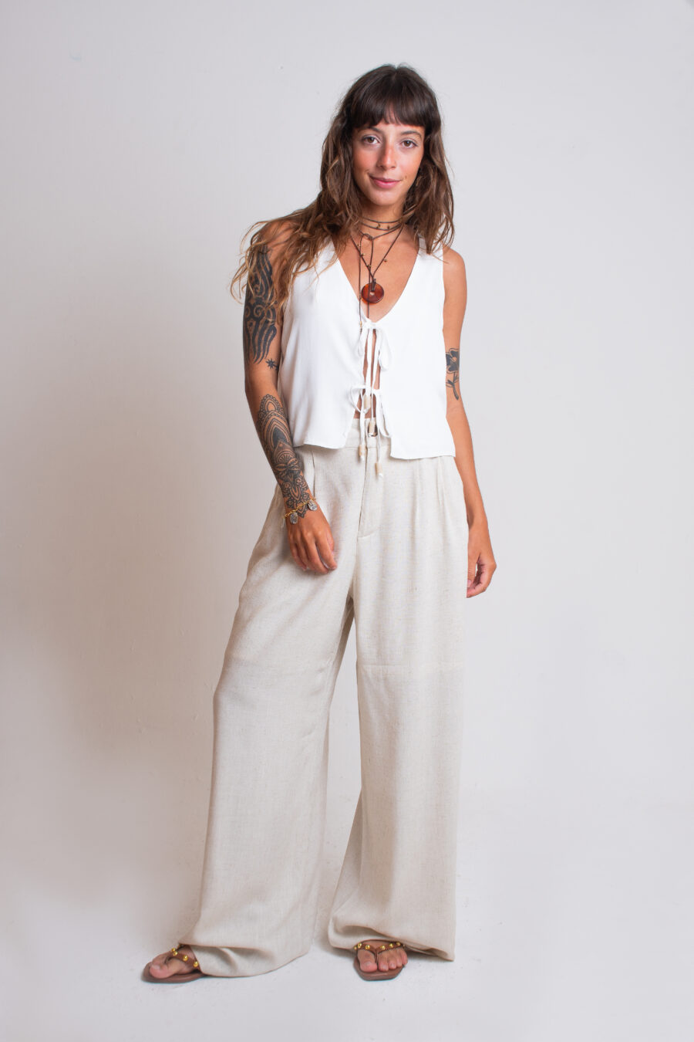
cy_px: 521
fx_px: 1388
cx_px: 347
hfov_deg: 28.1
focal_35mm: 48
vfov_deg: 41.1
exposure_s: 1/160
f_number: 9
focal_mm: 32
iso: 100
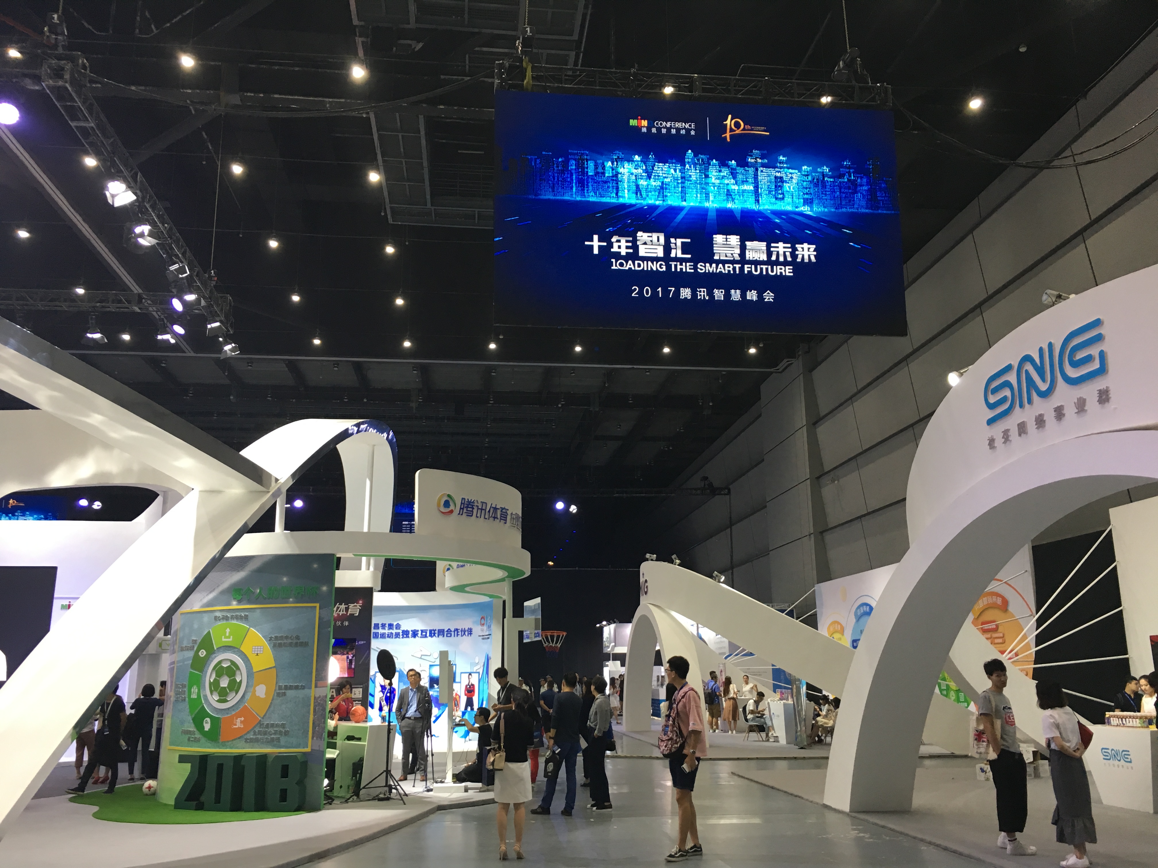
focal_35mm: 29
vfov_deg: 48.2
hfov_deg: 61.7
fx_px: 970
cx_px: 579
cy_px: 434
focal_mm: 4.15
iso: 50
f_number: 2.2
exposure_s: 1/33
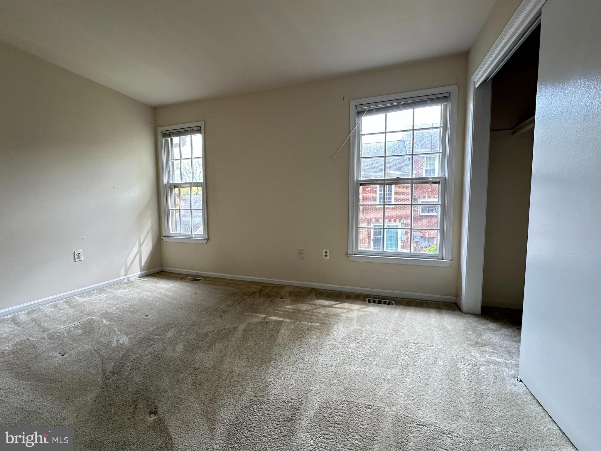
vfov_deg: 85.7
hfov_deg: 102.1
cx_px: 300
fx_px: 243
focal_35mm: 14
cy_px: 226
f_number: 2.2
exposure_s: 1/120
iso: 160
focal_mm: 2.22
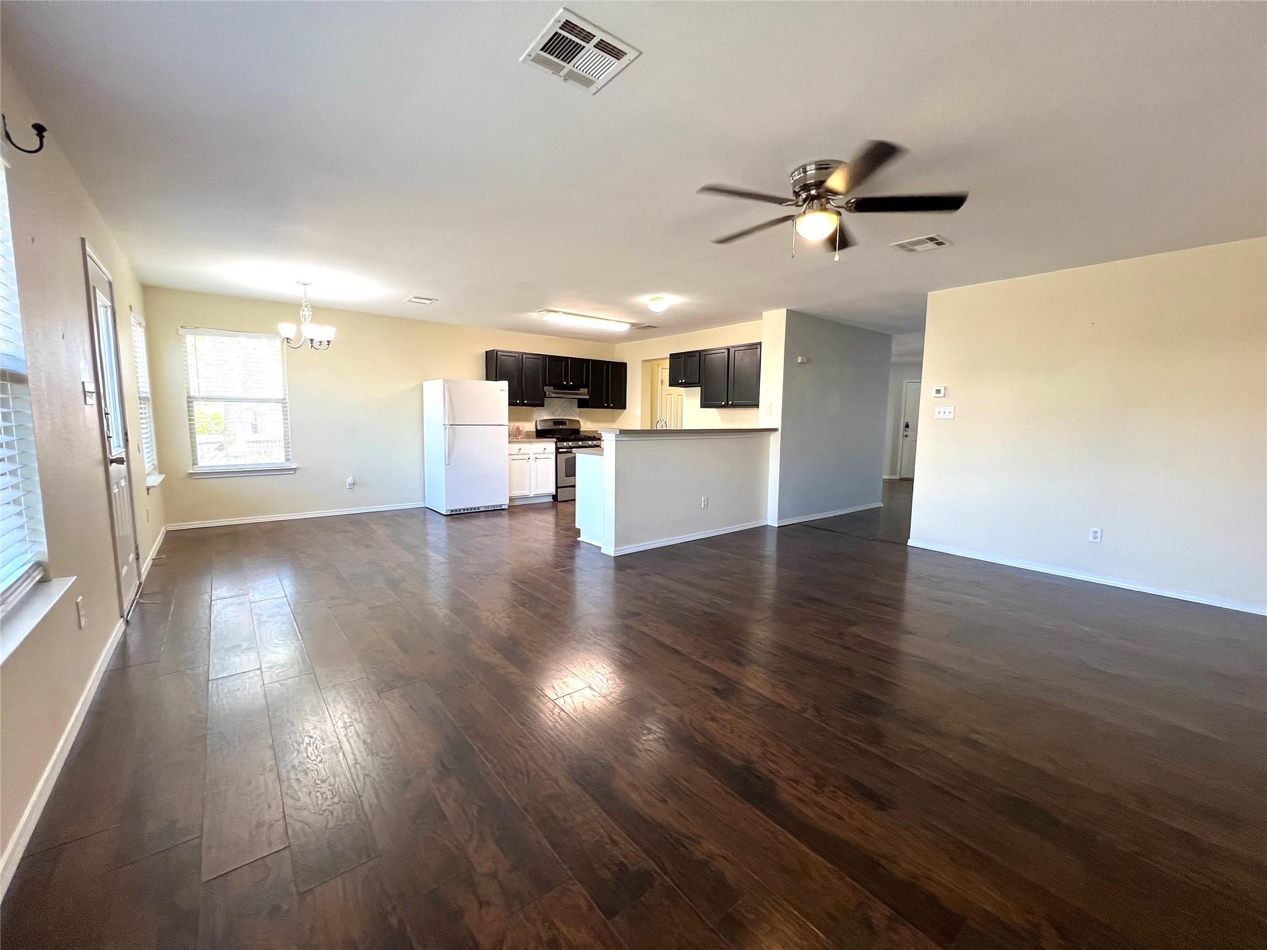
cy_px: 475
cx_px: 634
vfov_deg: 89.9
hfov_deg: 106.2
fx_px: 476
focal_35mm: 13
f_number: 1.8
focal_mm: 1.57
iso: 200
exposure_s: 1/120
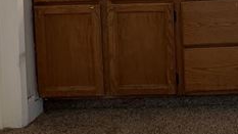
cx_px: 258
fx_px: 423
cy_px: -47
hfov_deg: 28.7
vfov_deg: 16.8
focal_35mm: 67
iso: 250
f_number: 2.2
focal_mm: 2.22
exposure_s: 1/60
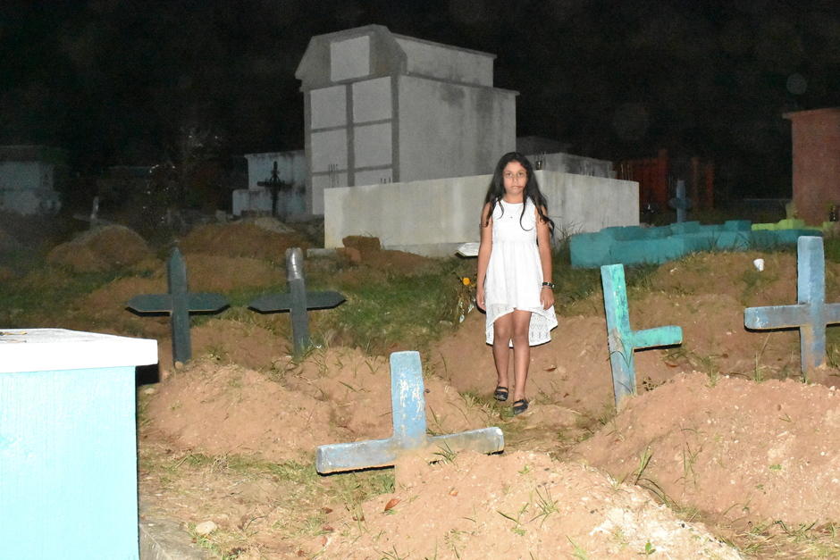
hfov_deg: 38.9
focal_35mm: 51
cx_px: 420
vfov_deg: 26.5
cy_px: 280
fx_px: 1190
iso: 25600
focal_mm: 34
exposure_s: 1/250
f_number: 6.3
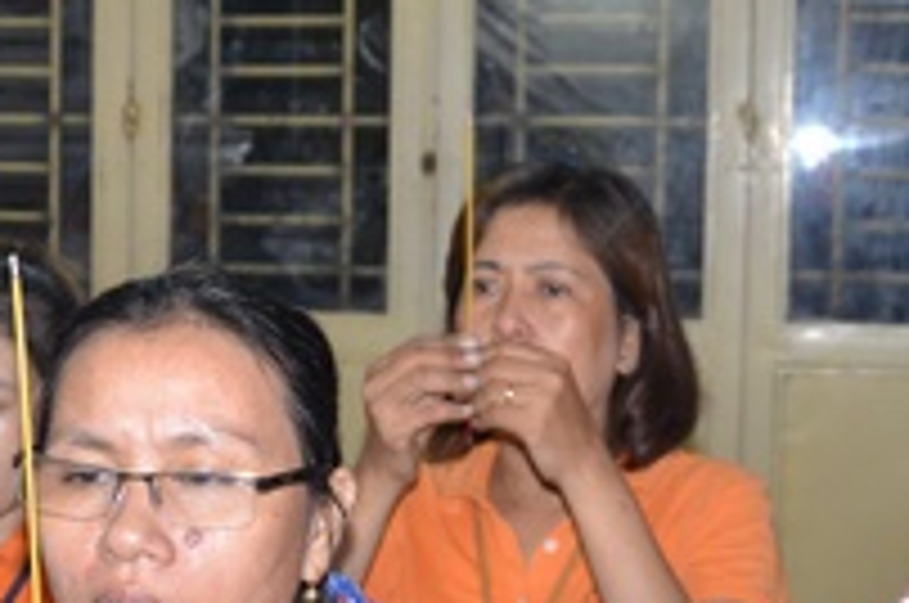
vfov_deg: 12.9
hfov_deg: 19.3
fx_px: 2672
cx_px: 315
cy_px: 412
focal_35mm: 106
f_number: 5
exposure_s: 1/60
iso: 1000
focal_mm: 22
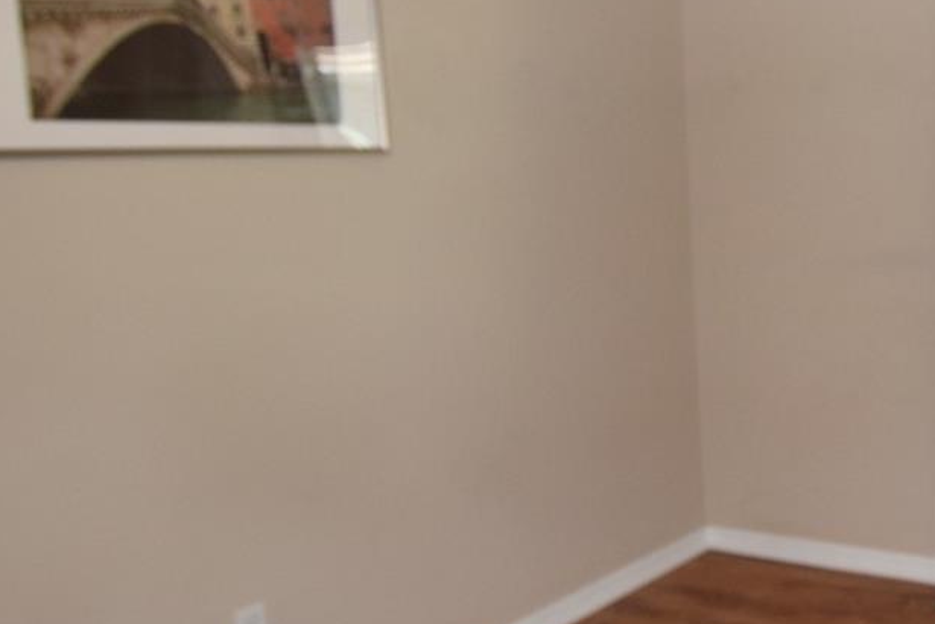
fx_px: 1013
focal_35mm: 39
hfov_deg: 42.5
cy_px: 309
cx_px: 944
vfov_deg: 34.2
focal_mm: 10
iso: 800
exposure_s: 1/125
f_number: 5.6
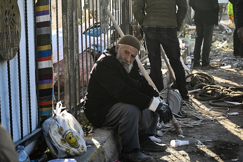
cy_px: 81
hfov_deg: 25.1
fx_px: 546
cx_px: 122
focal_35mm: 81
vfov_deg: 16.8
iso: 200
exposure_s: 1/160
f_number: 6.3
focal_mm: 54
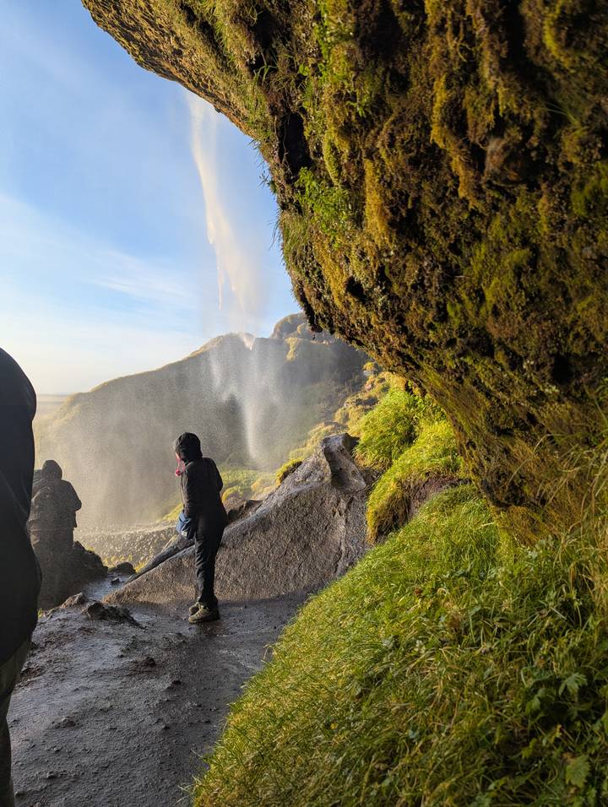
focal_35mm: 24
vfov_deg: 71.5
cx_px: 304
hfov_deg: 56.9
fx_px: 561
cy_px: 404
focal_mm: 6.81
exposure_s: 1/808
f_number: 1.85
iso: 46
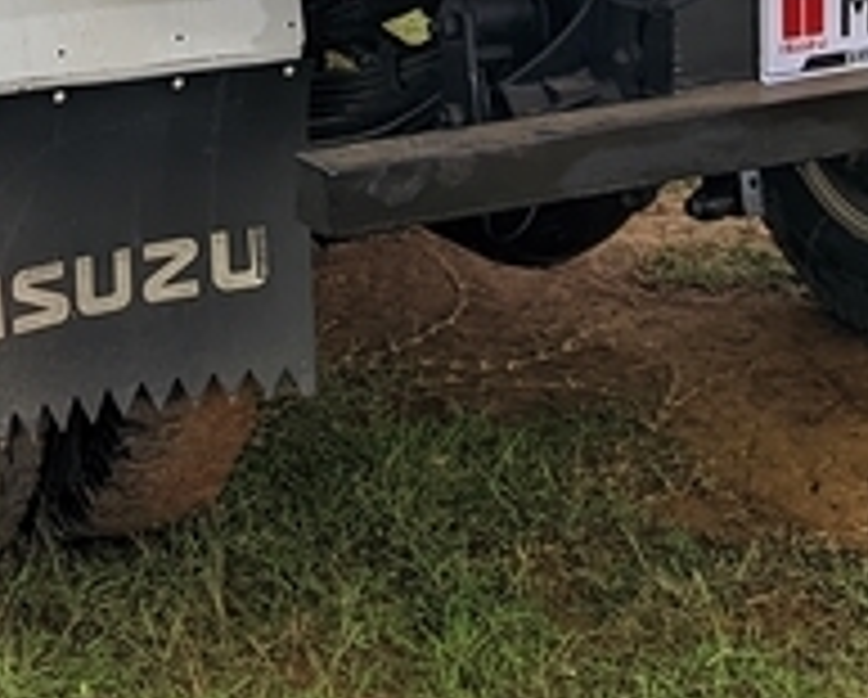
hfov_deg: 18.9
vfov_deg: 14.3
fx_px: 2599
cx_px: 265
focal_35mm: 101
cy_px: -338
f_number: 1.79
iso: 49
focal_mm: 4.71
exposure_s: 1/2160
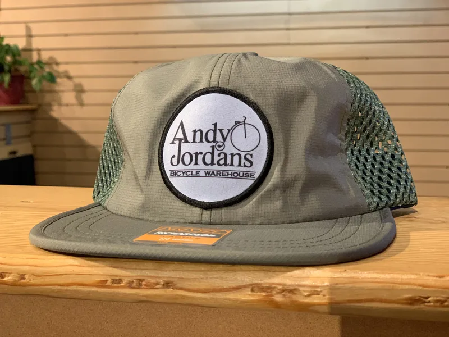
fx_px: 674
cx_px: 224
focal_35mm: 52
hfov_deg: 36.8
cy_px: 168
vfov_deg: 28.0
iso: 200
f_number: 2.4
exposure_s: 1/60
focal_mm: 6
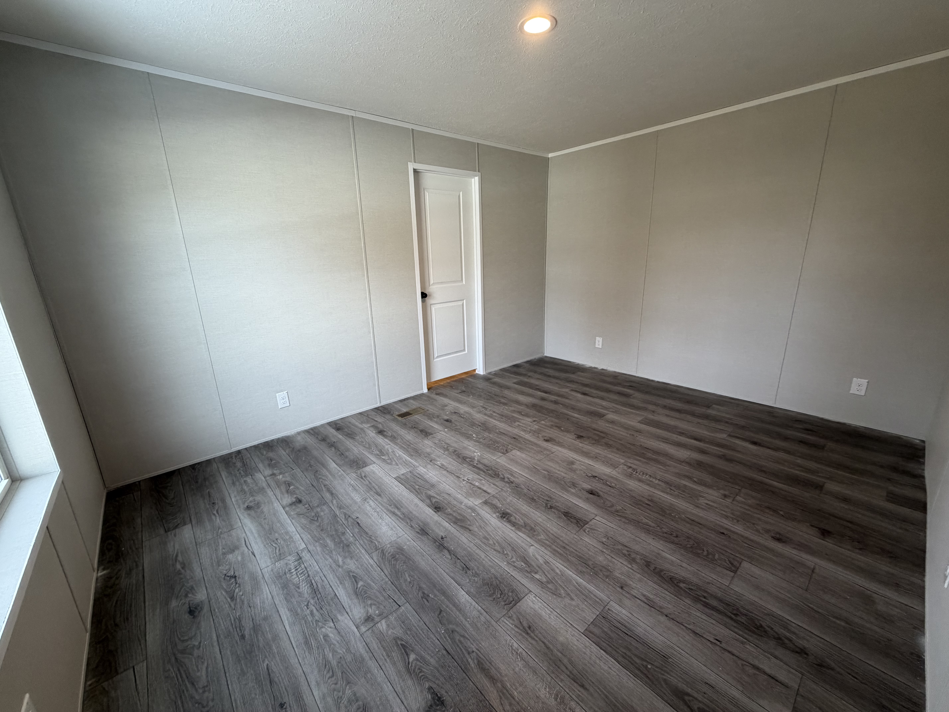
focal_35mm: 14
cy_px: 356
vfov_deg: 85.7
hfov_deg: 102.1
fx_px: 384
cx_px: 474
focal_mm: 2.22
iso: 200
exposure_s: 1/120
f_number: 2.2
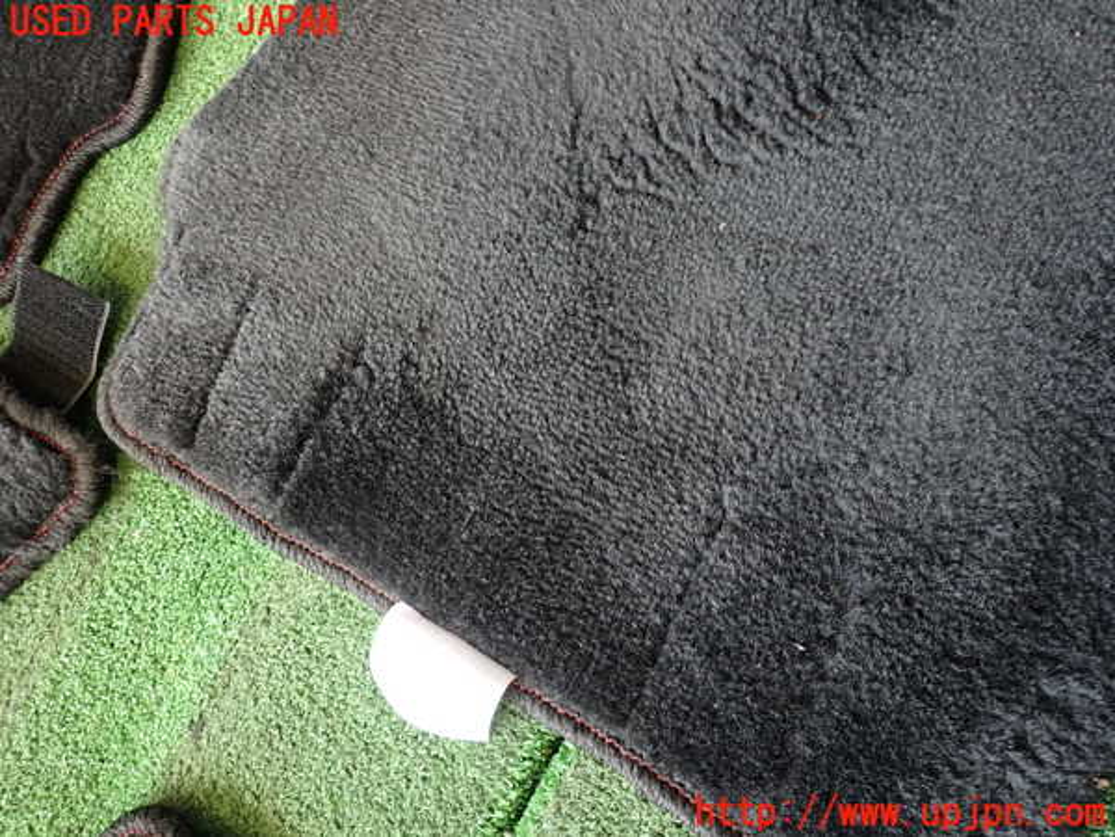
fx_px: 805
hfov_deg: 69.4
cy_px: 418
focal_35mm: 25
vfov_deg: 54.9
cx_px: 558
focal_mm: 4.5
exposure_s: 1/30
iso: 250
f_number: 2
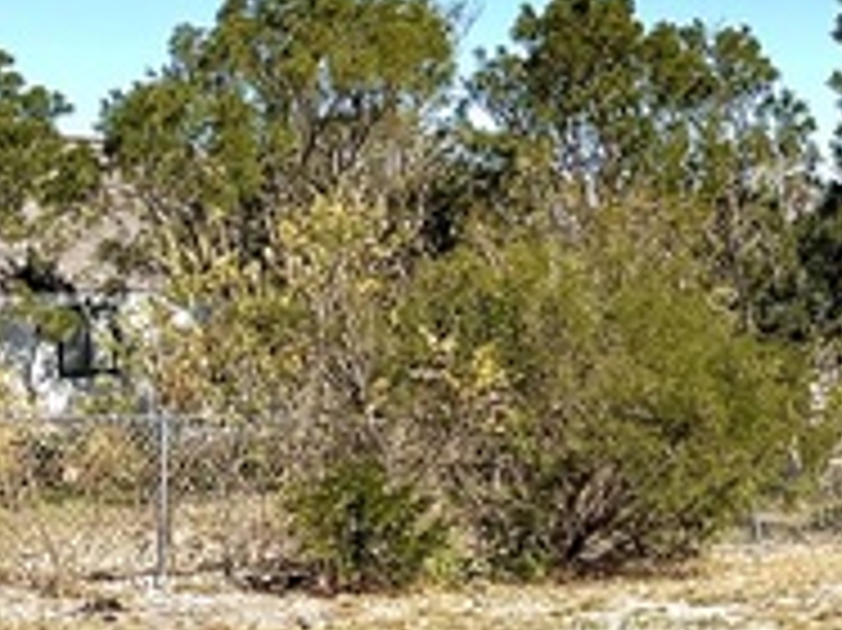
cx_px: 1004
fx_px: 2163
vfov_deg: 16.5
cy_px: 423
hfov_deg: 20.6
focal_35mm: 89
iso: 50
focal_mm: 5.1
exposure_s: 1/3311
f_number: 1.6
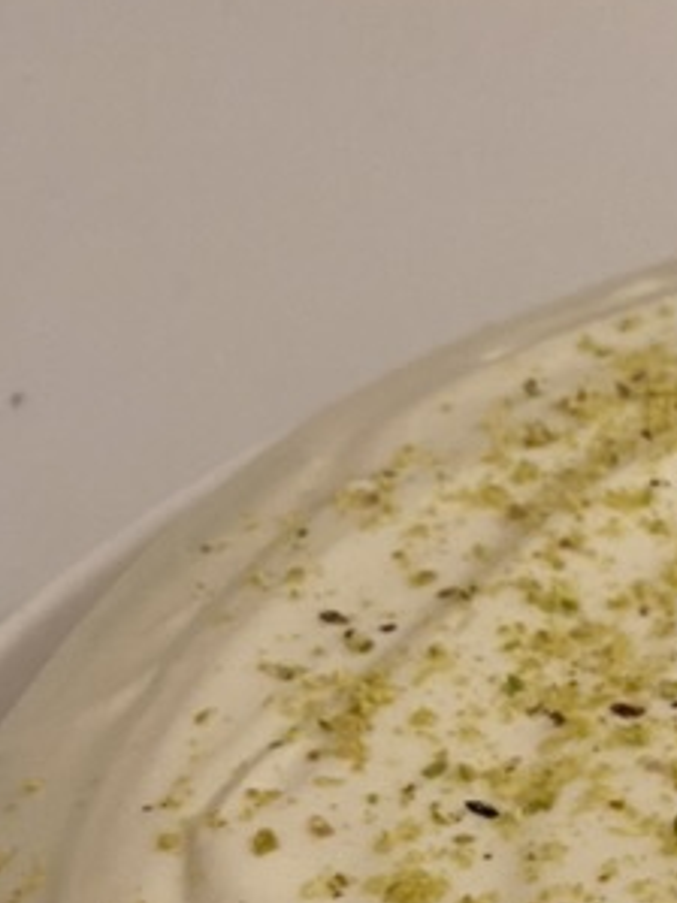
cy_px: 1214
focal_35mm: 89
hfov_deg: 15.2
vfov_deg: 20.0
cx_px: 1061
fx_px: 2322
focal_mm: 4.25
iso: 320
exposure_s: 1/60
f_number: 1.8
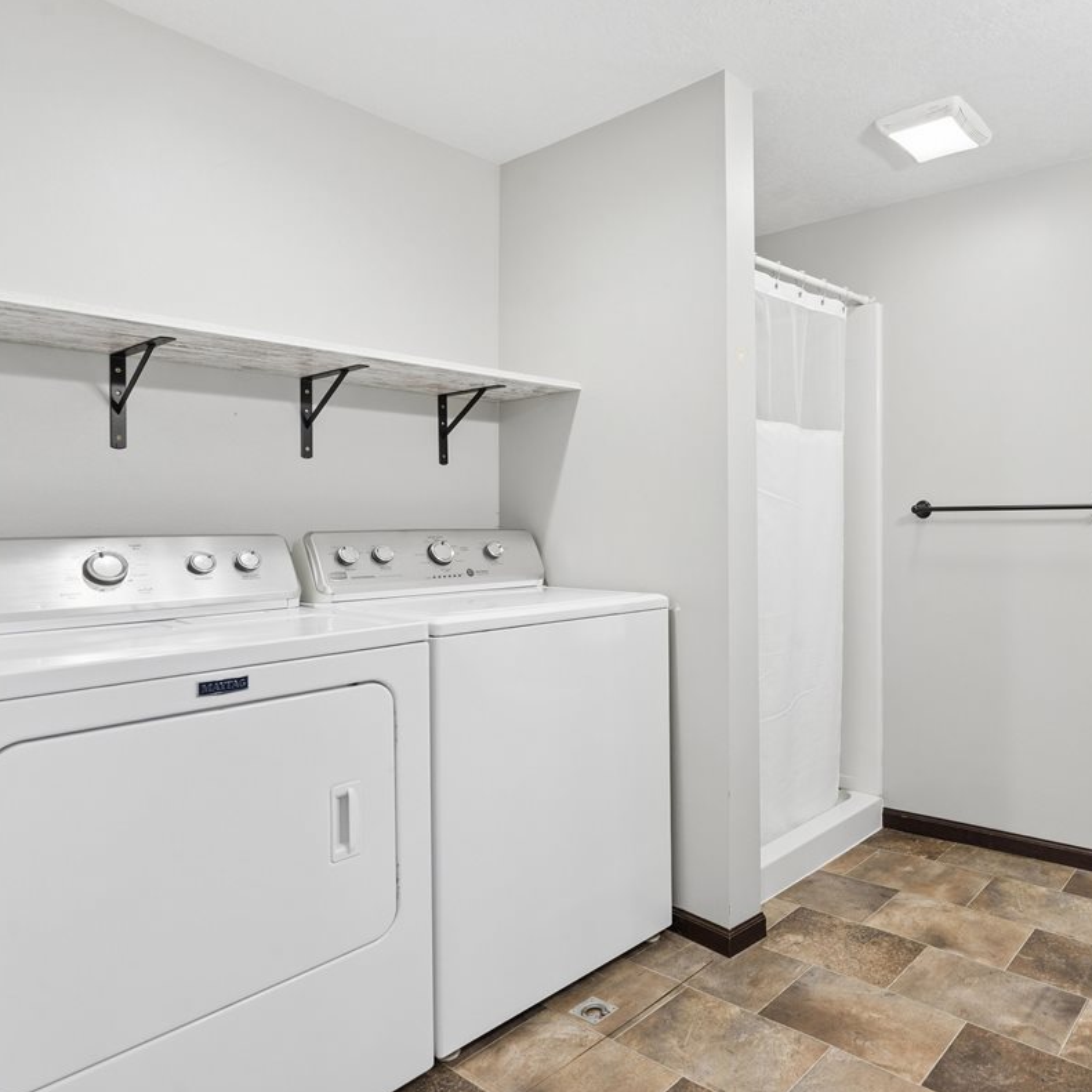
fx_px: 785
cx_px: 780
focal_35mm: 22
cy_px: 516
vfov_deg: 69.6
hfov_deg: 66.5
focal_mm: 16
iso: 400
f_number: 9
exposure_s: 1/13
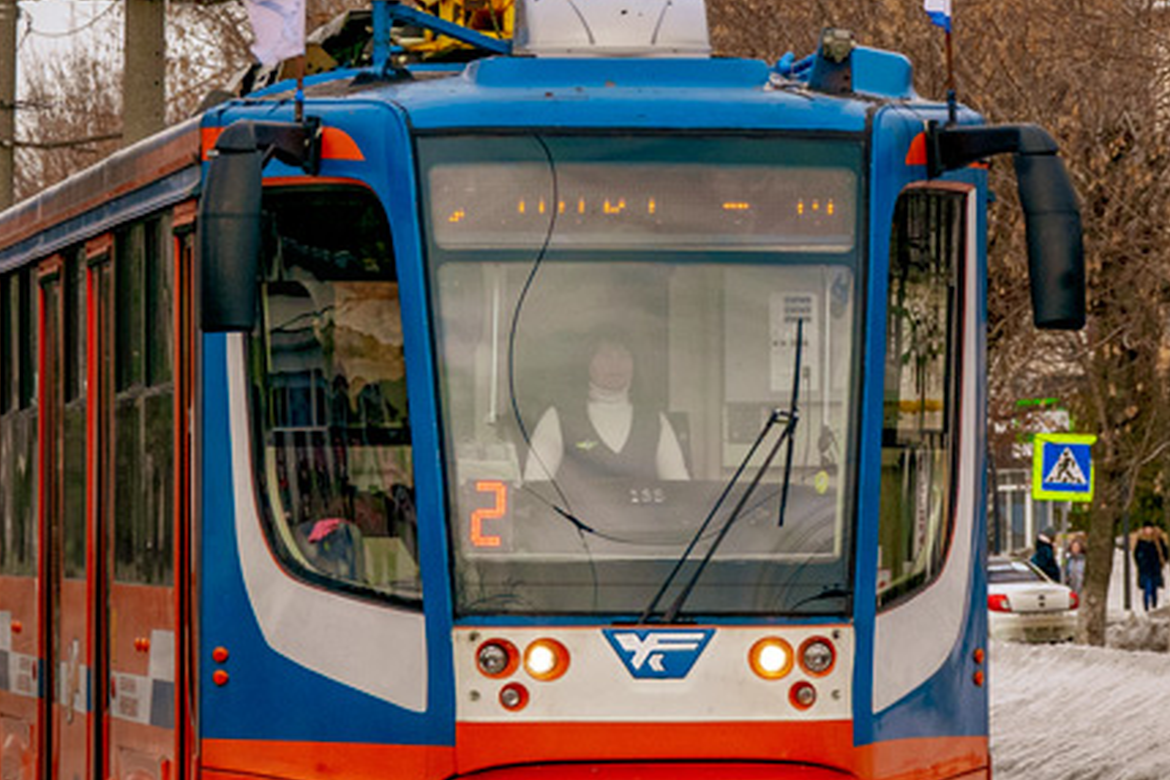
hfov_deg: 6.0
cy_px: 162
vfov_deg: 4.0
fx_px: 11066
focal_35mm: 341
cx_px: 813
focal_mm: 75
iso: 200
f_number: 5.3
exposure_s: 1/640
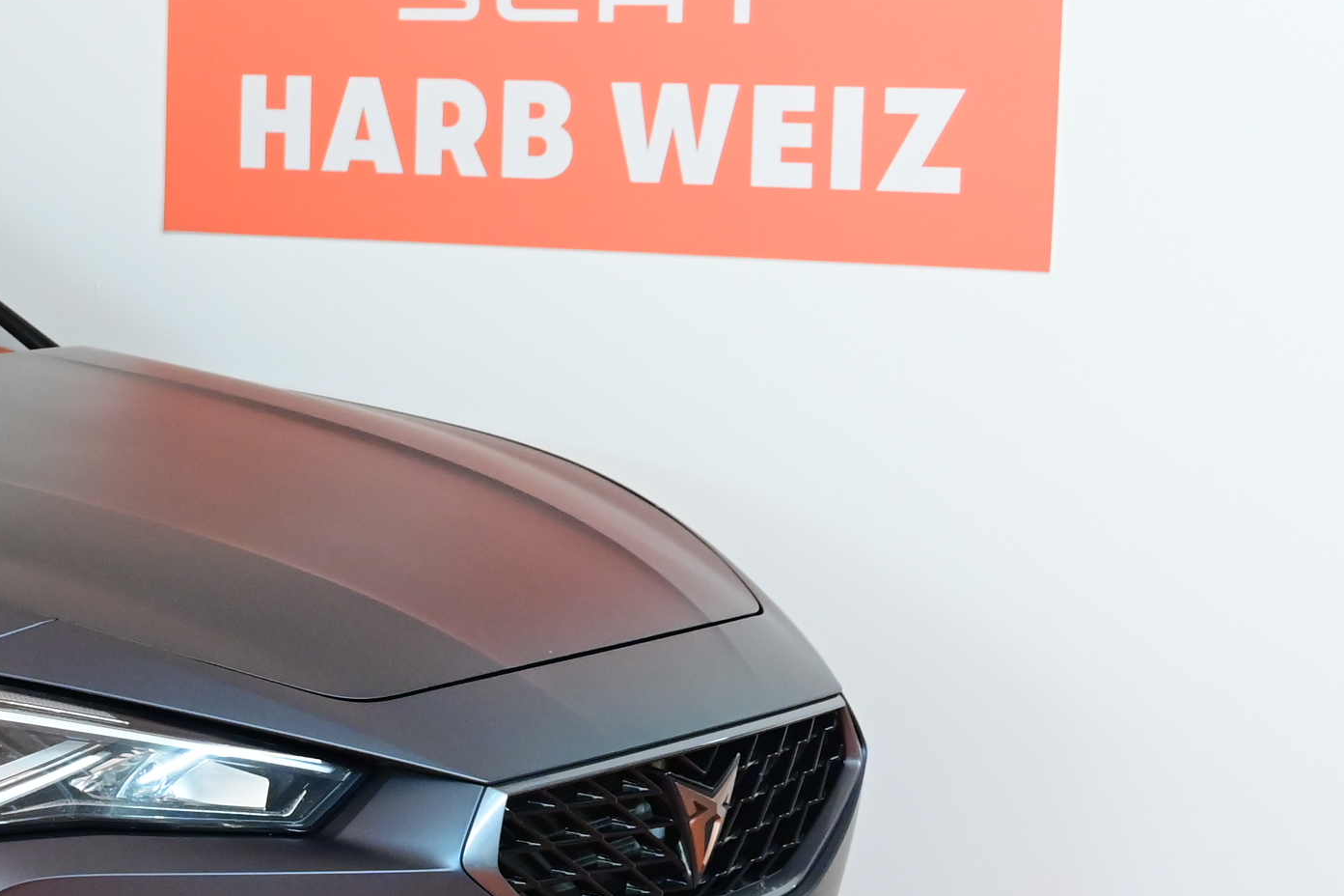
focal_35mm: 117
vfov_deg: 11.7
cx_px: -585
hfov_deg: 16.2
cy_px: 577
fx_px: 4367
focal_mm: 36
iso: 2500
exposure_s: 1/25
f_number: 4.8
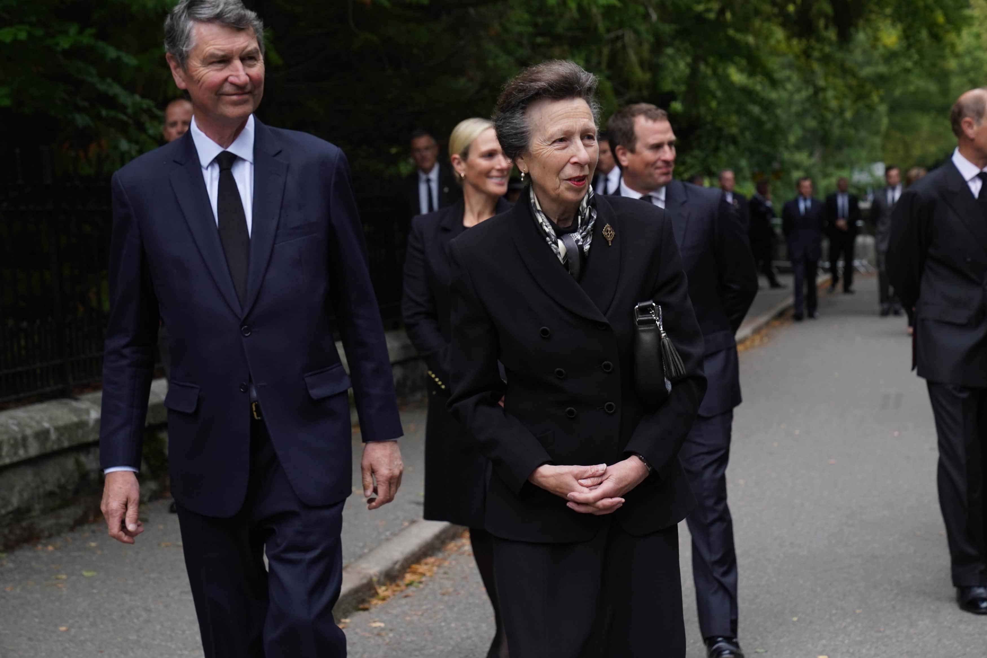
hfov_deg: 28.8
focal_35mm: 70
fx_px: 1919
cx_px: 494
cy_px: 329
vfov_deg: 19.5
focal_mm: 70
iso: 1250
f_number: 6.3
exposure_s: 1/1000
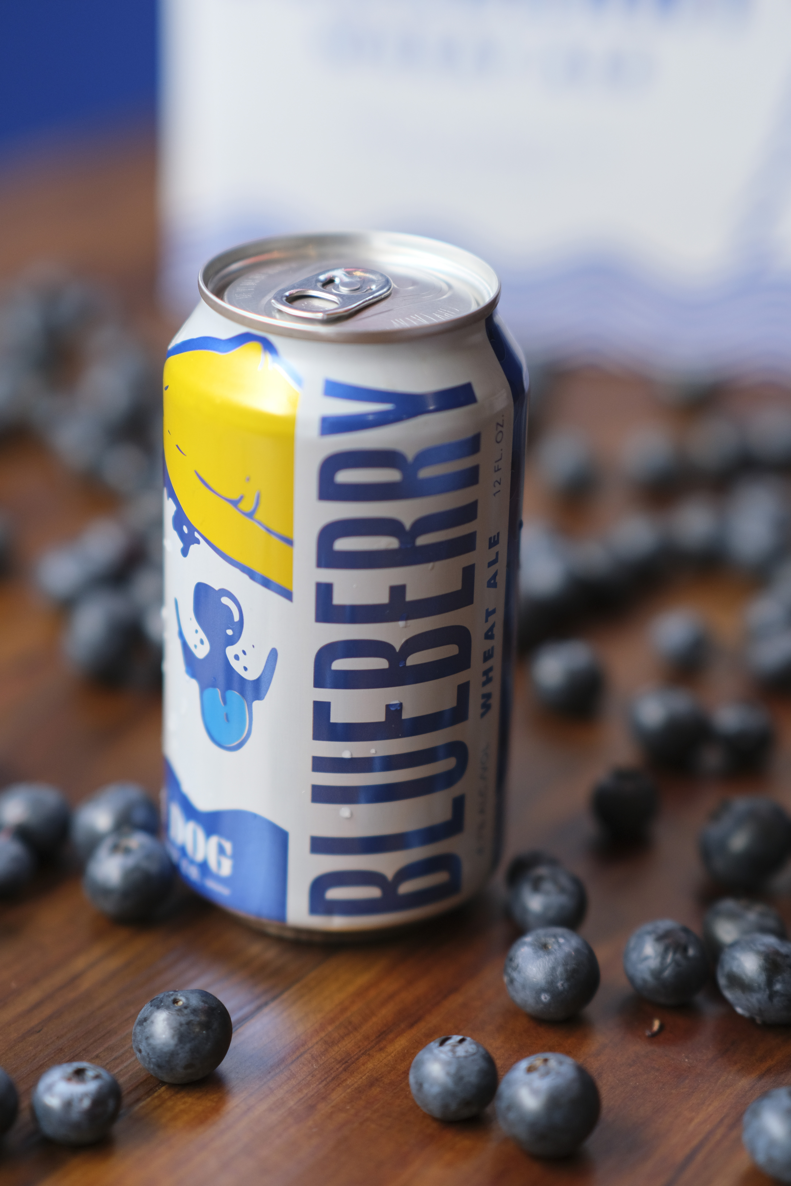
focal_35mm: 84
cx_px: 396
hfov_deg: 16.3
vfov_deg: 24.2
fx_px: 2768
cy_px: 593
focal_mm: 56
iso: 500
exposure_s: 1/350
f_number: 1.8
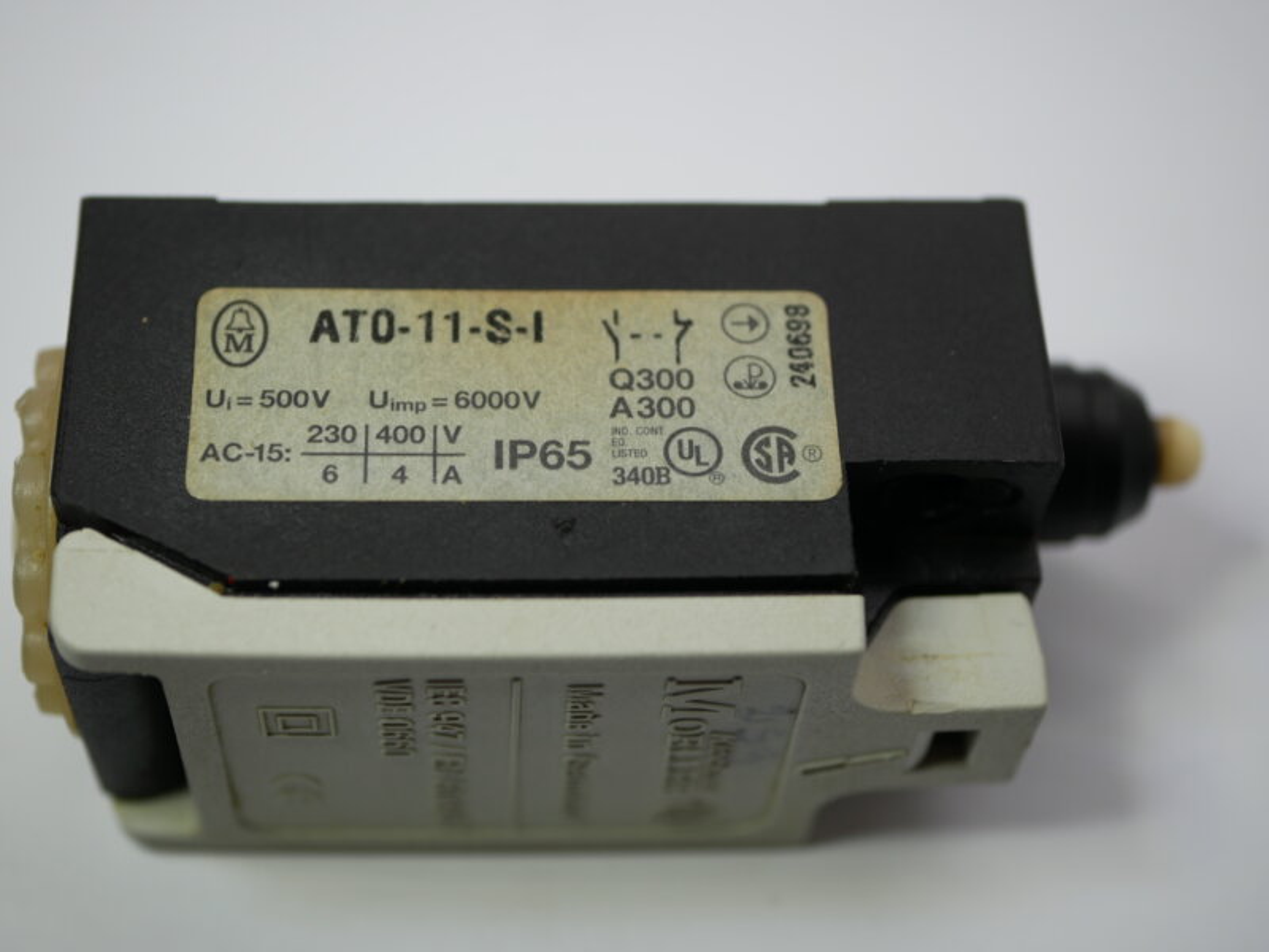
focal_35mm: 60
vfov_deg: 24.4
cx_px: 634
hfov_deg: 32.2
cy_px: 476
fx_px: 2200
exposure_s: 1/125
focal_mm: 30
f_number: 3.2
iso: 200
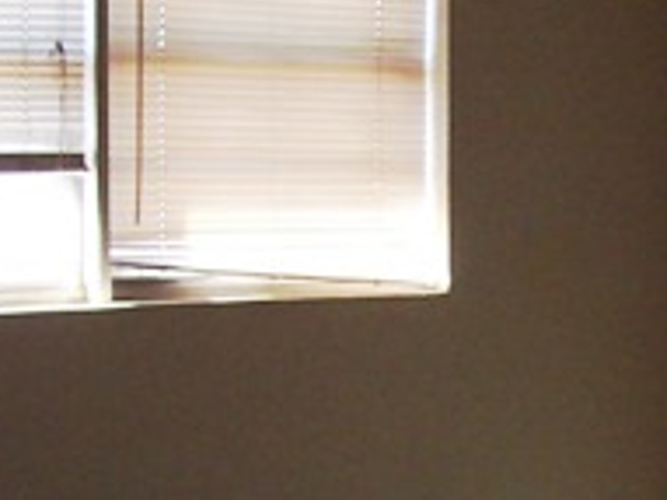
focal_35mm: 124
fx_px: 2388
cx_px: 618
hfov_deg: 15.7
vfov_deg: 11.9
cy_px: 427
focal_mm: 5.6
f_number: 2.8
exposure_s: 1/60
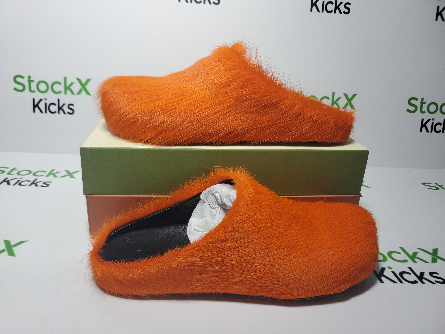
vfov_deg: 53.1
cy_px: 167
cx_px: 222
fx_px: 334
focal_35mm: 26
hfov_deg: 67.3
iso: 50
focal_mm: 4.3
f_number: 1.5
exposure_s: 1/488
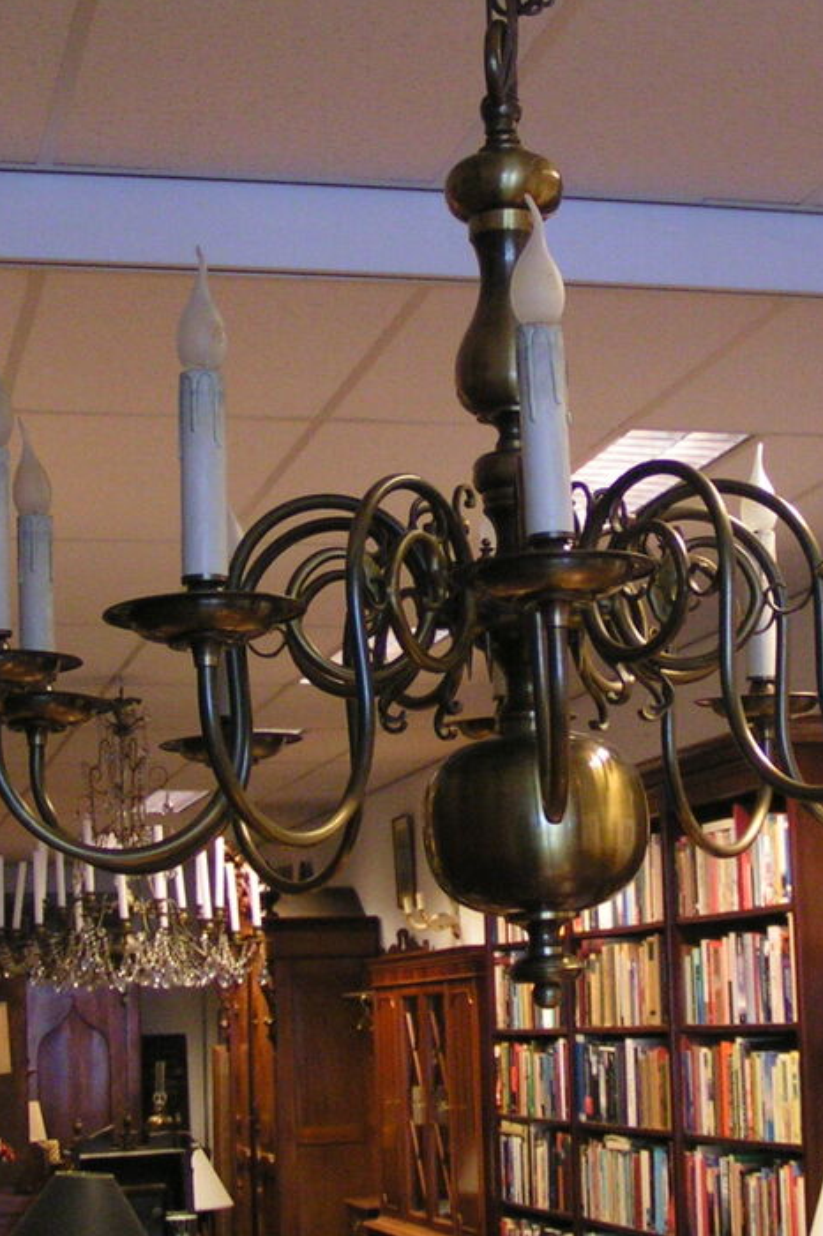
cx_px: 548
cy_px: 509
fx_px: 1785
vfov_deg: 38.1
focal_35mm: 52
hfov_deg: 25.8
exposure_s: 1/20
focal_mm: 4.4
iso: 200
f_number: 2.8
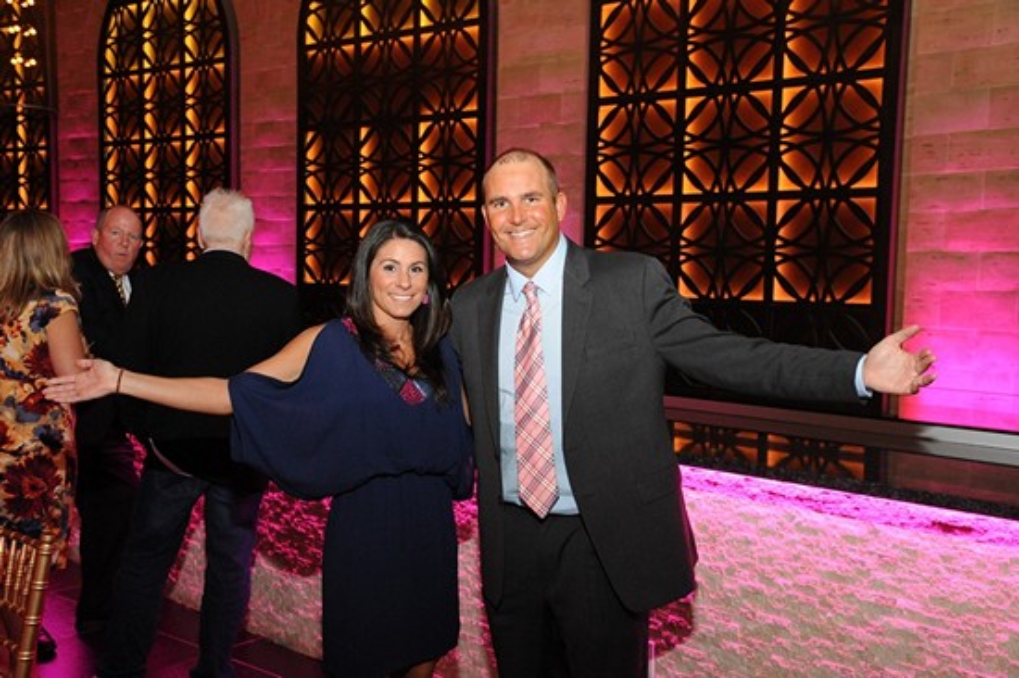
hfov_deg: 50.7
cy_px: 339
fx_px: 1075
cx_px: 510
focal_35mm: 38
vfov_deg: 35.0
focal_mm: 38
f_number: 6.3
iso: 3200
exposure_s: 1/30
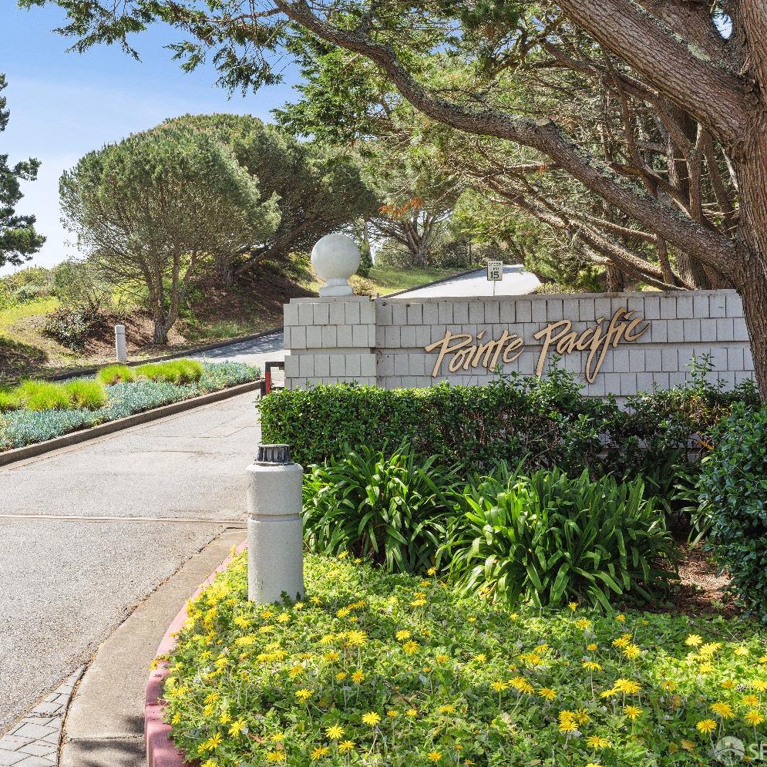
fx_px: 1028
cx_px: 259
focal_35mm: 41
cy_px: 383
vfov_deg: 40.9
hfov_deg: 40.4
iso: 640
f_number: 11
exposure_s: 1/350
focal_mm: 32
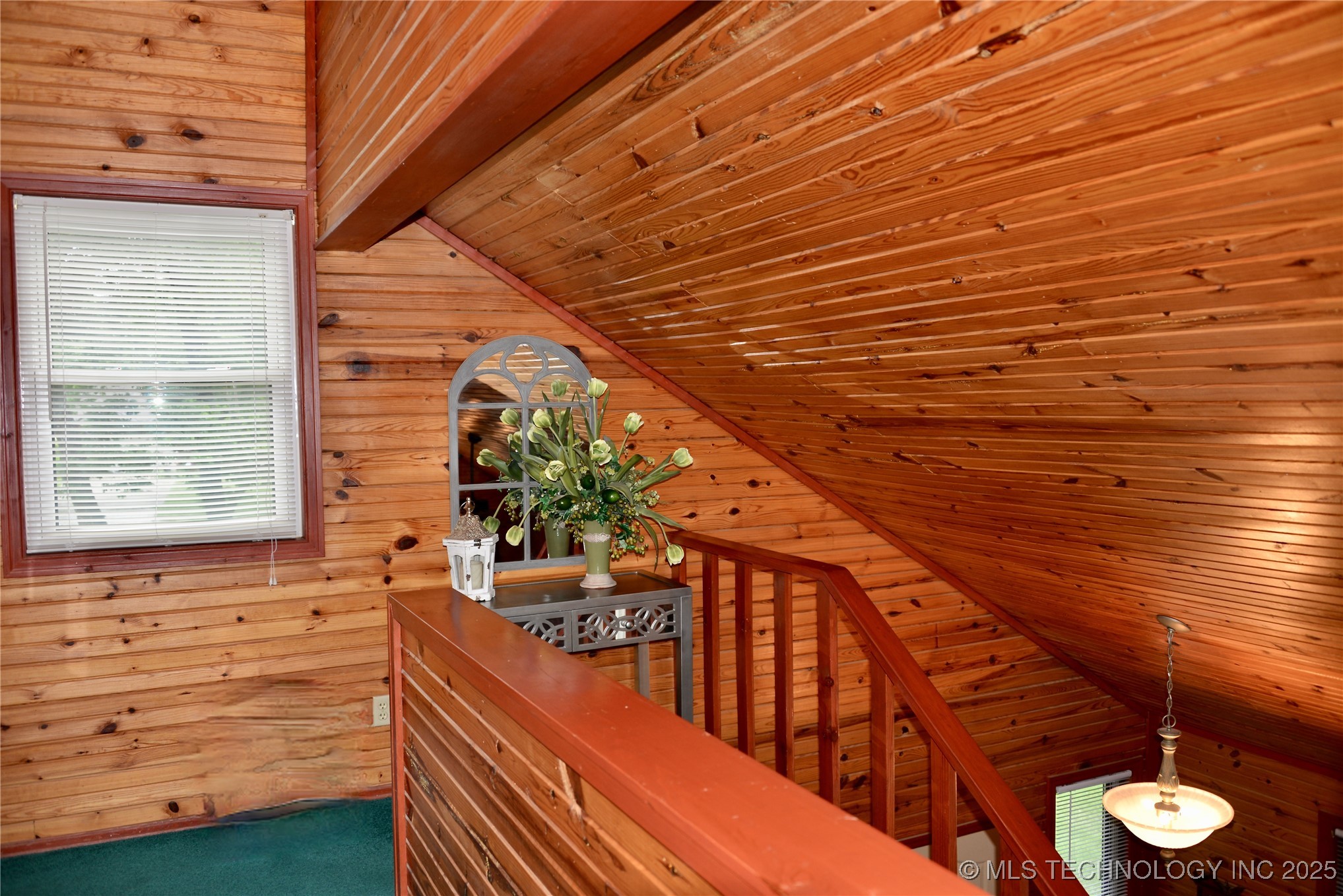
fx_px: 1045
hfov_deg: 65.5
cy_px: 448
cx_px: 672
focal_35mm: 28
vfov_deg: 46.4
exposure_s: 1/60
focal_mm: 28
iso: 320
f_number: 4
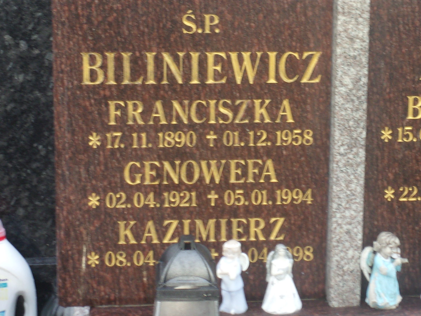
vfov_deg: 13.2
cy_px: 89
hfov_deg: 17.4
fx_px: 1362
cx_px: 345
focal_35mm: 112
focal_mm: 11.5
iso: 89
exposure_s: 1/34
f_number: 5.2
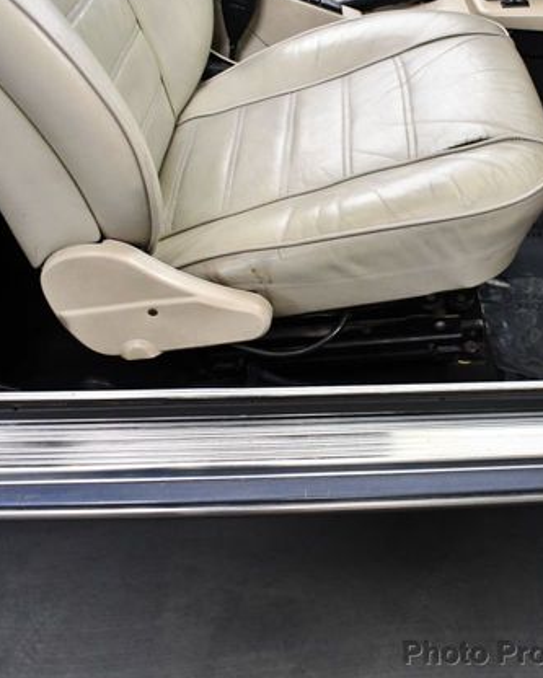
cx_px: 380
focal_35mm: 39
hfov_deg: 37.6
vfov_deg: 46.8
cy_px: 337
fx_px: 783
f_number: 3.5
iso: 3200
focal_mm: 18
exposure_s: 1/125
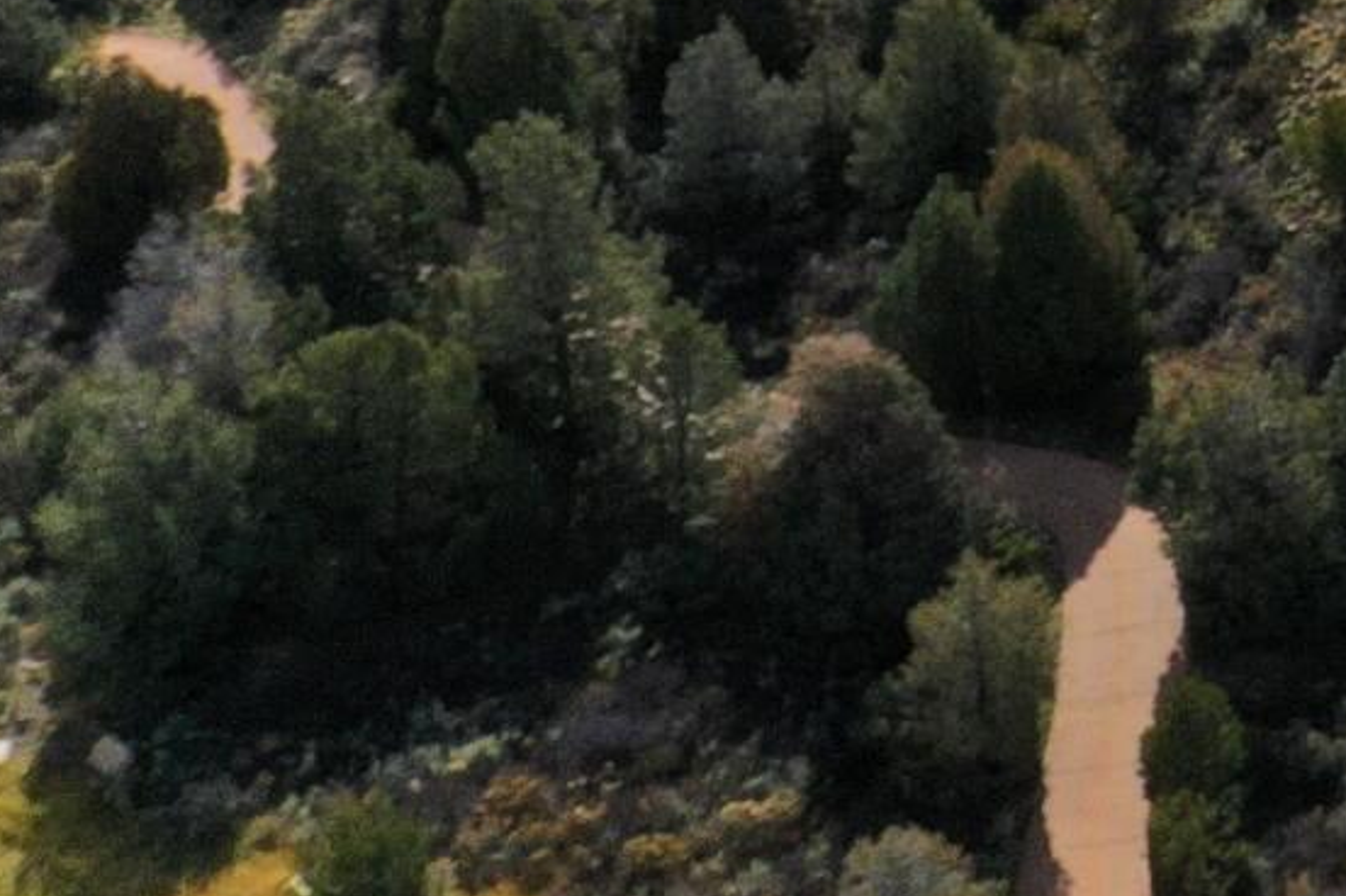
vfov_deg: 8.4
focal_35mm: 152
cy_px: -1149
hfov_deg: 10.8
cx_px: 3556
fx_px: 5680
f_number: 2.8
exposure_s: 1/80
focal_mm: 10.26
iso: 100
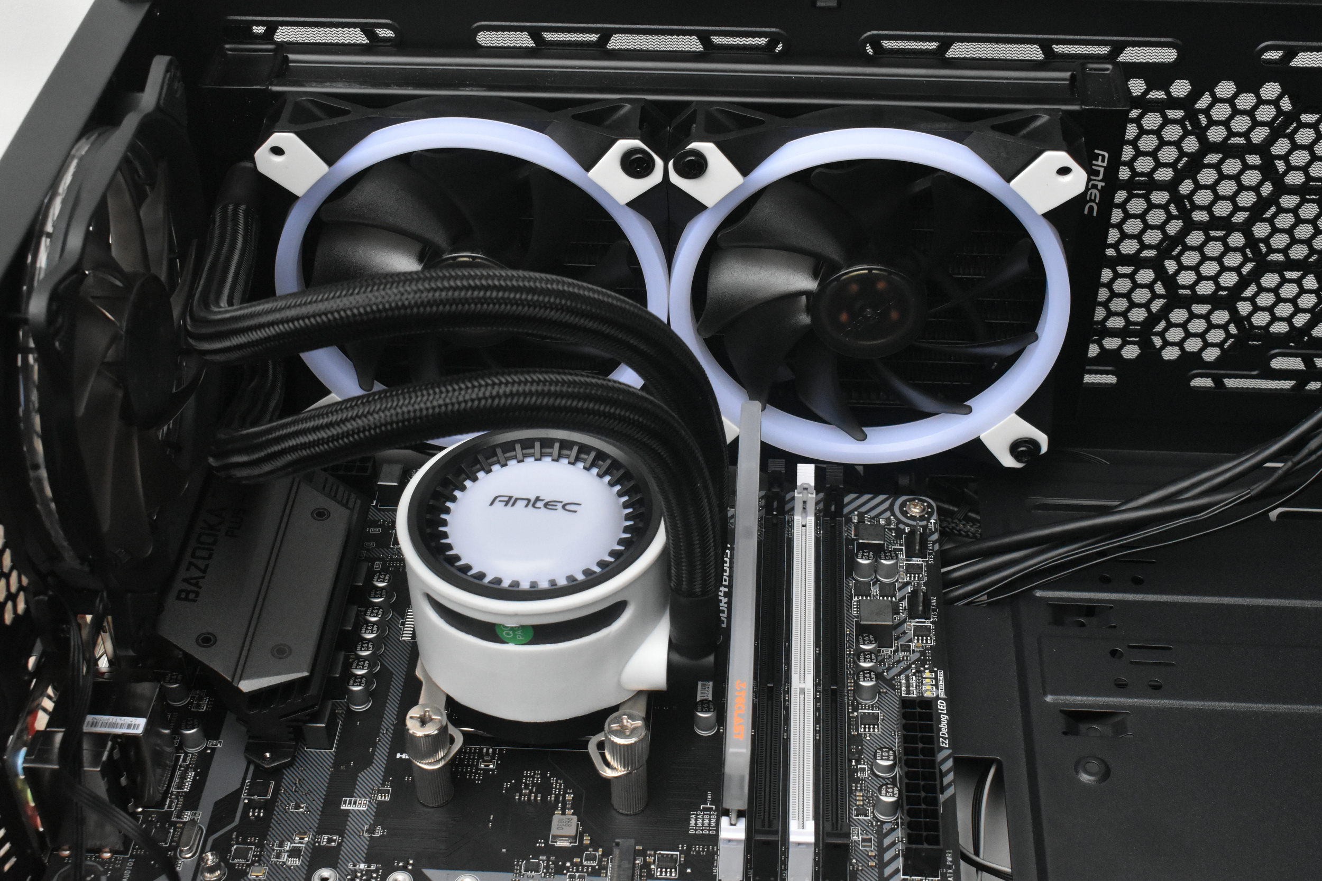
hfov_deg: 38.9
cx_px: 661
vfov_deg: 26.5
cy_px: 440
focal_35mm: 51
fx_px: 1873
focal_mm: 34
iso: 4000
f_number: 13
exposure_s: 1/250
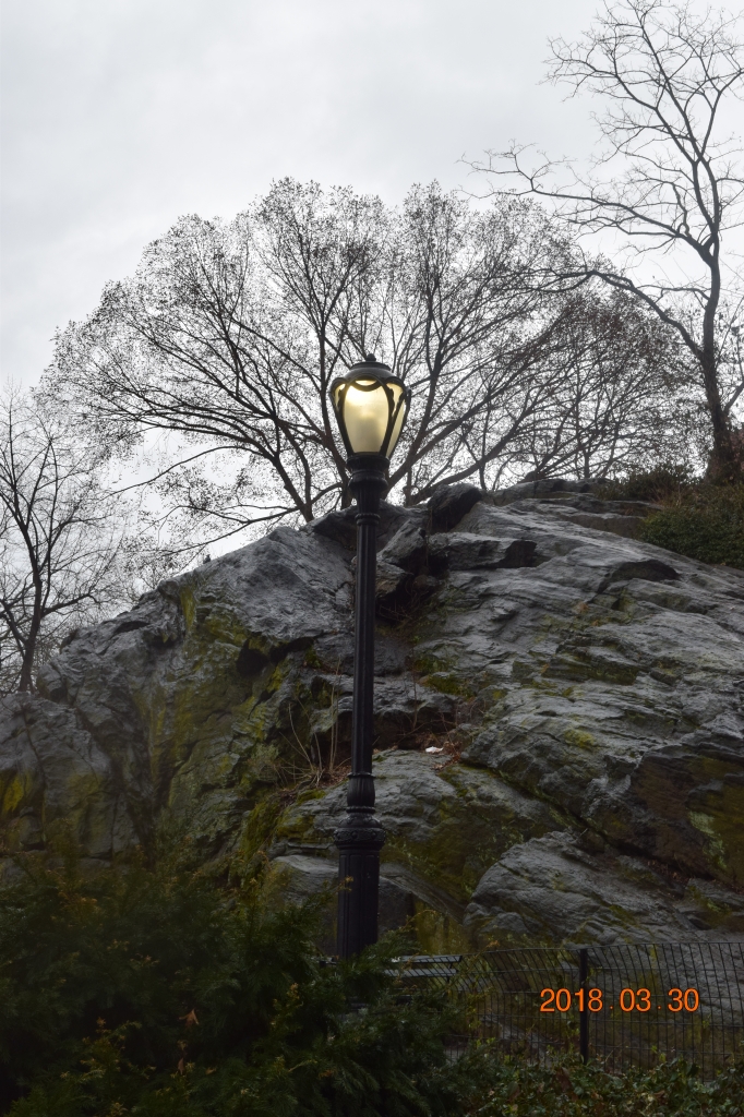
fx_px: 1675
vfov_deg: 36.9
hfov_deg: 25.0
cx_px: 372
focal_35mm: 54
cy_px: 558
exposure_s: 1/200
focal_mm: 36
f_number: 10
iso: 400
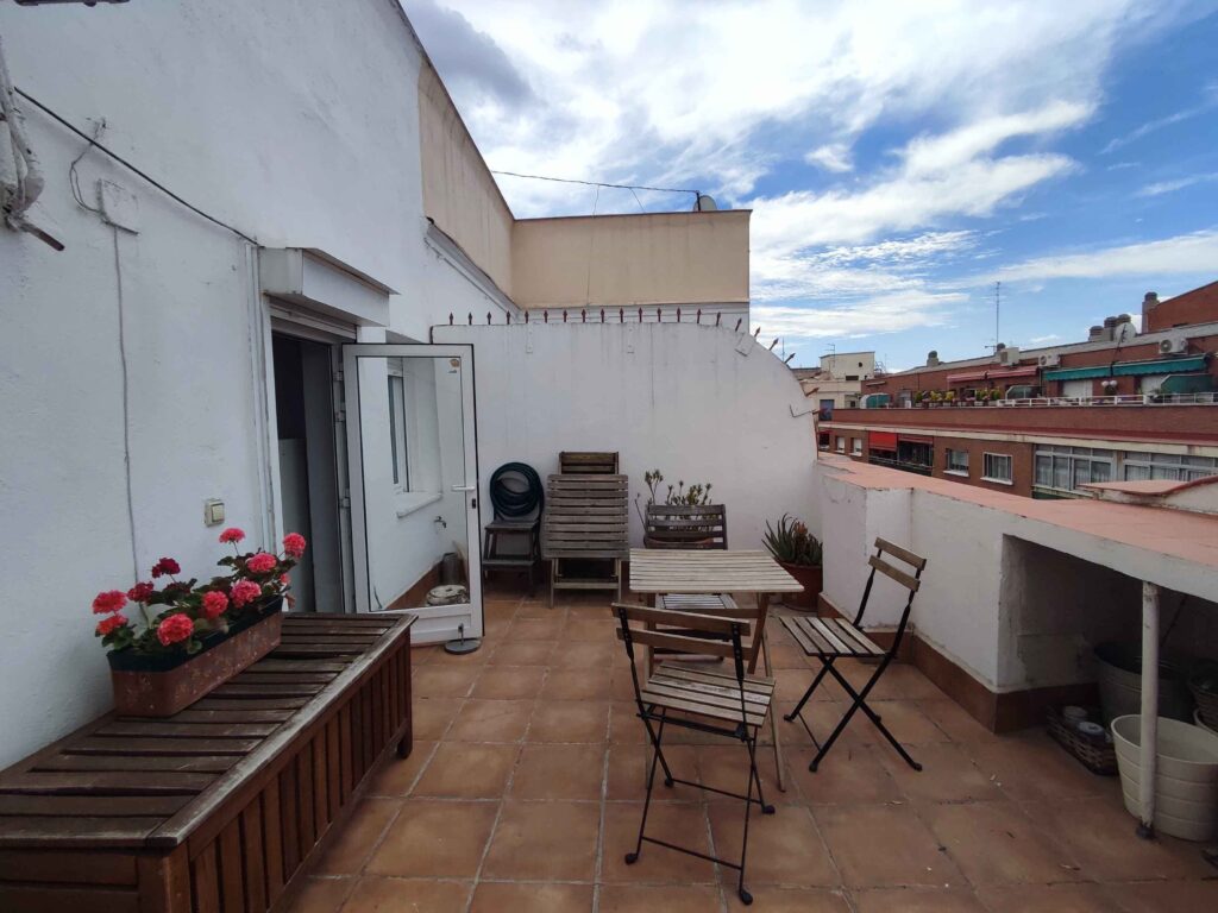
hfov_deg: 94.5
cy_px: 456
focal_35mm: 16
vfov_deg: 78.1
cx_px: 609
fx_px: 563
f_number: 2.2
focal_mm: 1.65
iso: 50
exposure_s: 1/1968
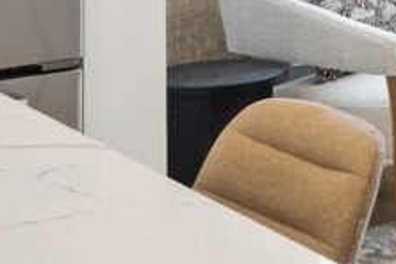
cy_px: -227
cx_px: 780
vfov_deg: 10.5
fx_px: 1342
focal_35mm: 122
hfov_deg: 14.2
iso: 200
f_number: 8
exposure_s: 1/9
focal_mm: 10.5
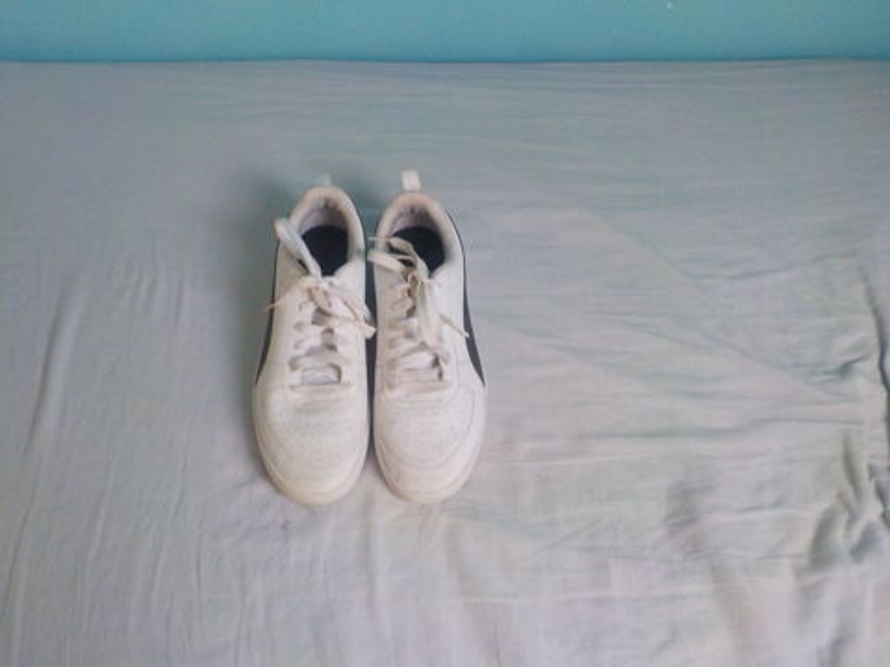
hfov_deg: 60.0
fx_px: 771
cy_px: 334
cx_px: 445
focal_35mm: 30
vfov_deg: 46.8
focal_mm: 4.1
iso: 320
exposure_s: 1/30
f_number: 3.3
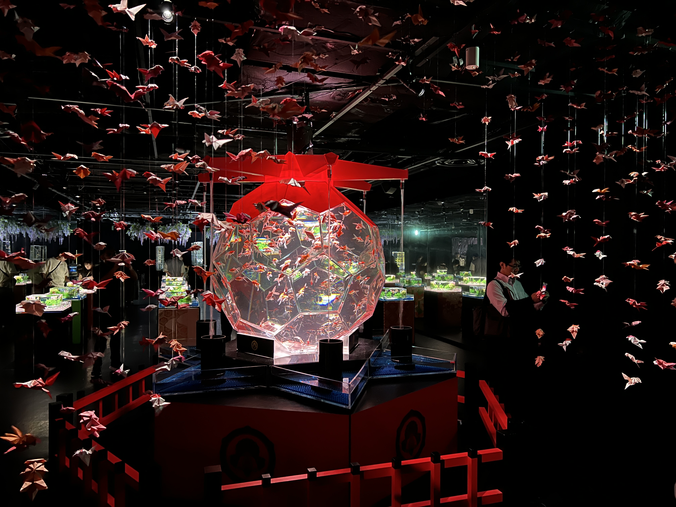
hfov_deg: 67.3
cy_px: 254
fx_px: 508
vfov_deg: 53.1
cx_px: 338
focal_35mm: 26
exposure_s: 1/9
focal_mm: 5.7
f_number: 1.5
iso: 800
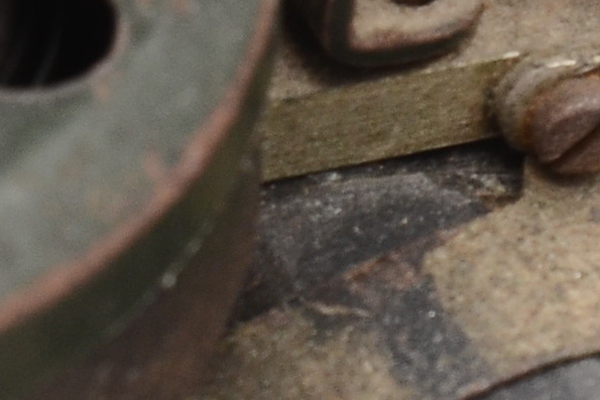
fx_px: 8381
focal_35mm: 503
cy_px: -93
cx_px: 10
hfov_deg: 4.1
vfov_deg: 2.7
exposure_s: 1/60
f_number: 10
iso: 320
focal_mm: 55
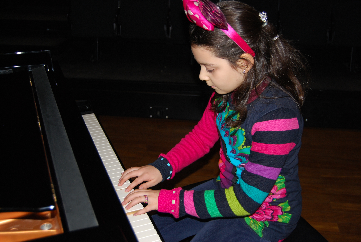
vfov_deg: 32.0
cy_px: 121
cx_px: 180
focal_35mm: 42
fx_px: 422
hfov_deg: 46.3
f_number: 4.2
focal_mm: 28
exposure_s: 1/60
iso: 200
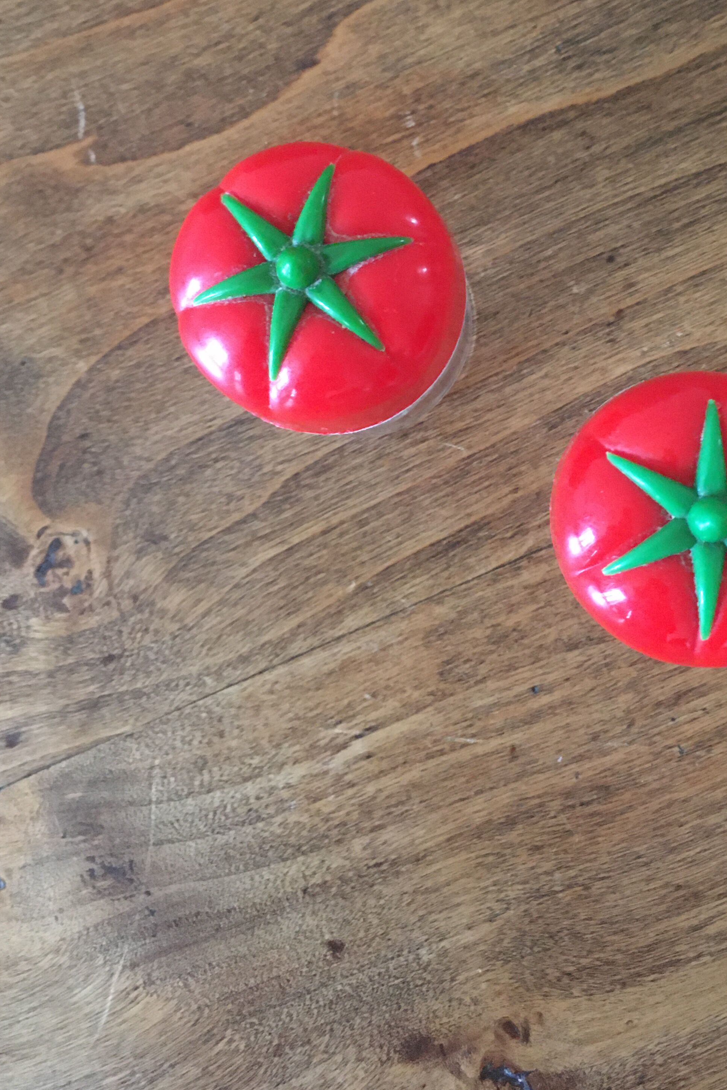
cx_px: 512
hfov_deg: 31.5
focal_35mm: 42
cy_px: 343
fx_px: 1272
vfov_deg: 45.5
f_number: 2.2
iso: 400
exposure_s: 1/17
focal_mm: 4.15
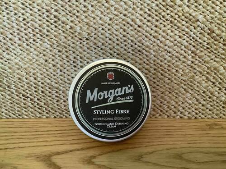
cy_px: 84
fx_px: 202
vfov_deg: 45.4
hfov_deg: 58.4
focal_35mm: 31
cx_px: 113
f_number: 2.4
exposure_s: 1/33
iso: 400
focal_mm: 3.3
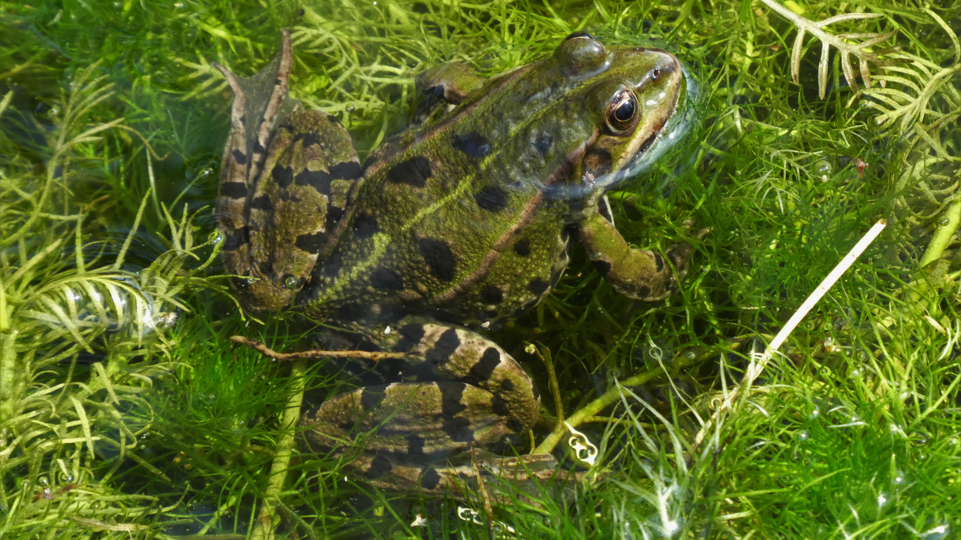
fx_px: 11976
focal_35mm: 470
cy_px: 239
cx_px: 480
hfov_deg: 4.6
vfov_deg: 2.6
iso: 400
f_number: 6
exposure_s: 1/100
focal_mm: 77.3
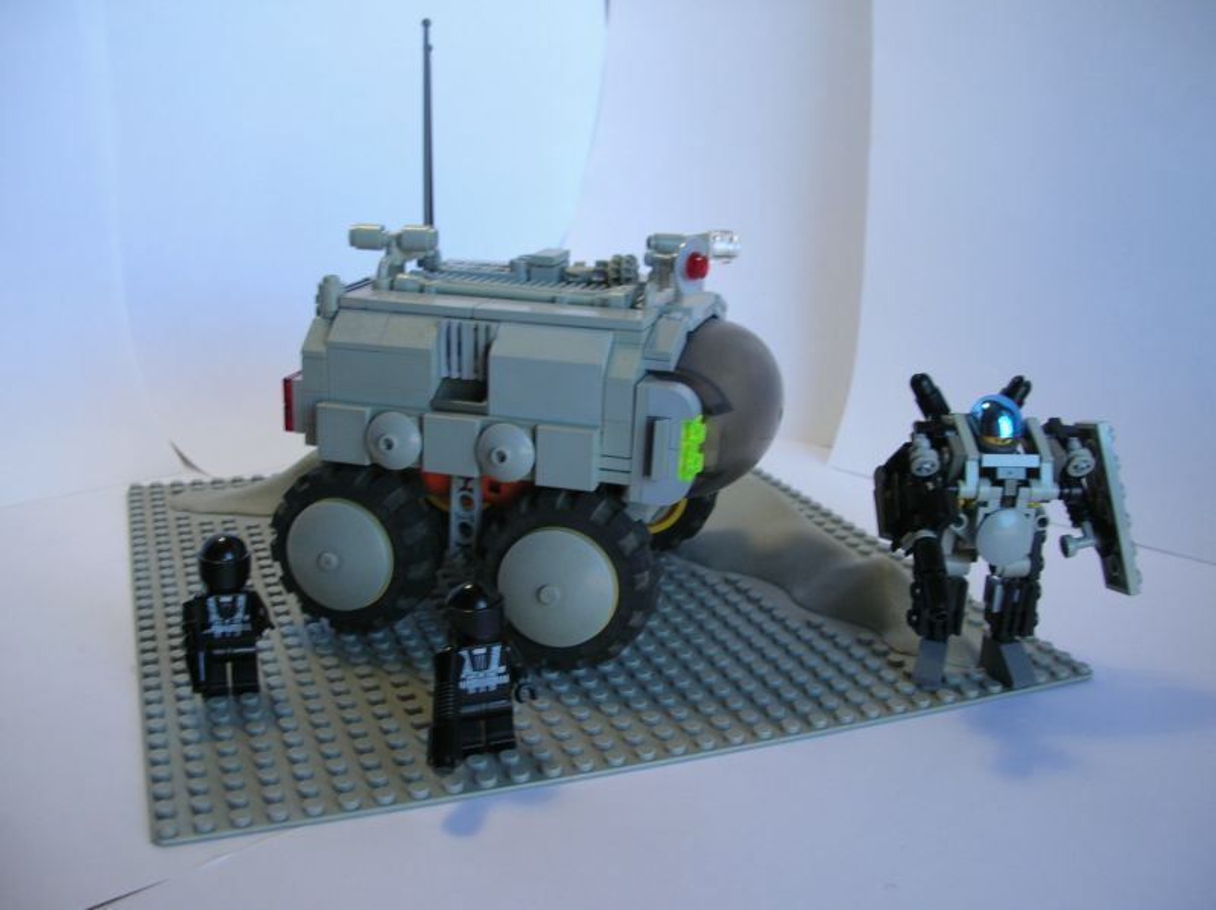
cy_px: 455
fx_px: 1229
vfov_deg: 40.7
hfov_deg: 52.7
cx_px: 608
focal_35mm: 35
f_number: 2.8
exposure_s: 1/21
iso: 50
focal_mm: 5.8
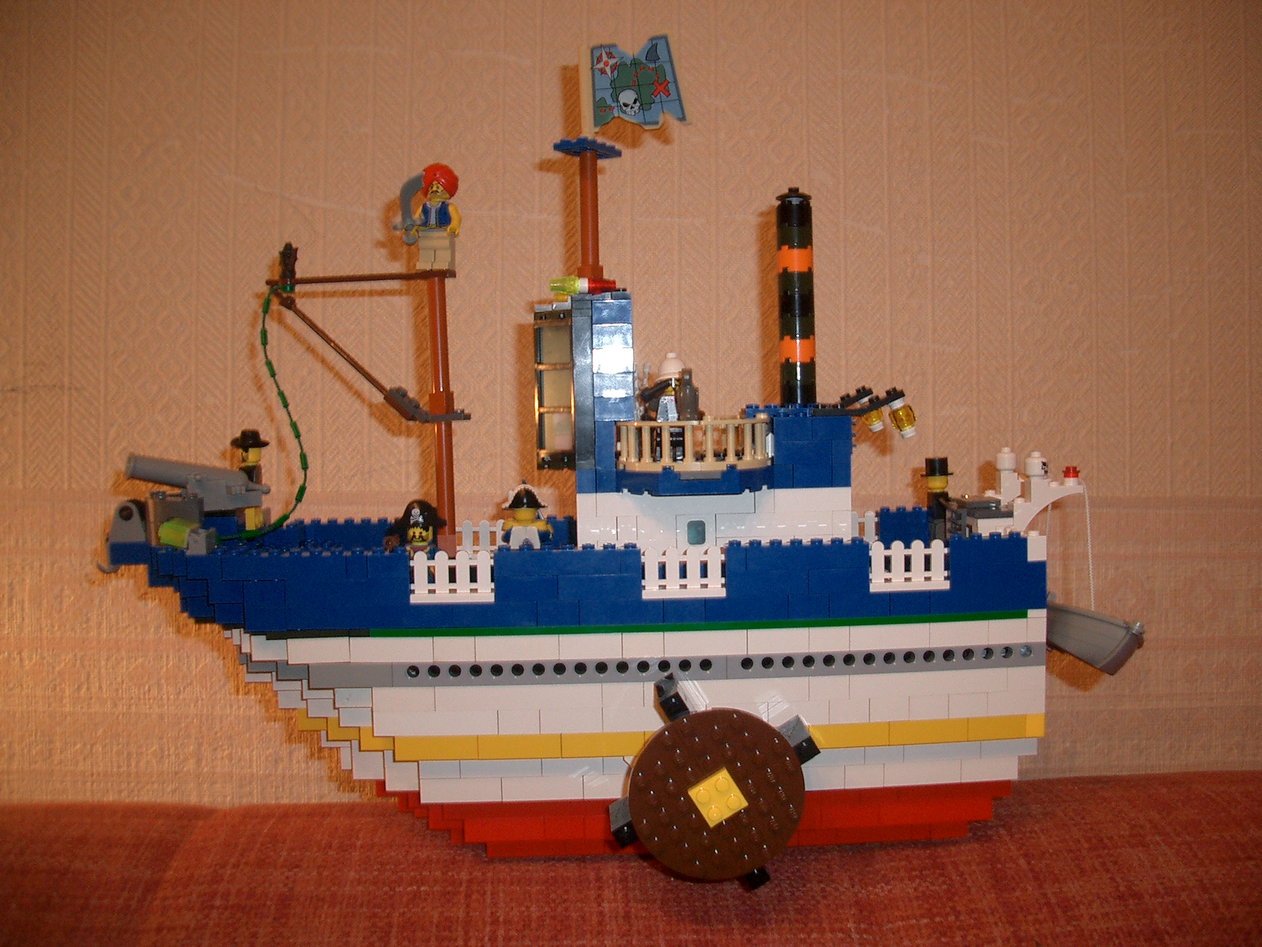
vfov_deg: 40.7
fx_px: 1276
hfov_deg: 52.6
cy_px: 474
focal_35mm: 35
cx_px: 631
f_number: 2.6
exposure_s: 1/40
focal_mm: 5.8
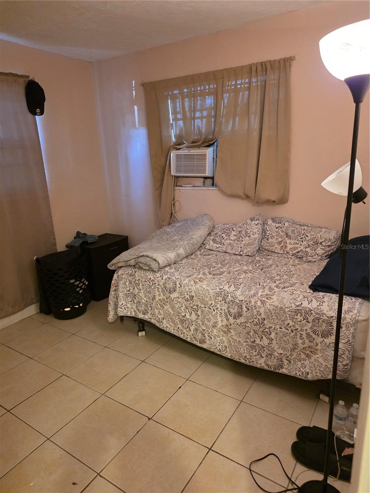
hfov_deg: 58.9
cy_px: 246
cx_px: 185
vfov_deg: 73.9
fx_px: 328
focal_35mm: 23
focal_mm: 6.25
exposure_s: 1/120
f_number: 1.7
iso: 1250
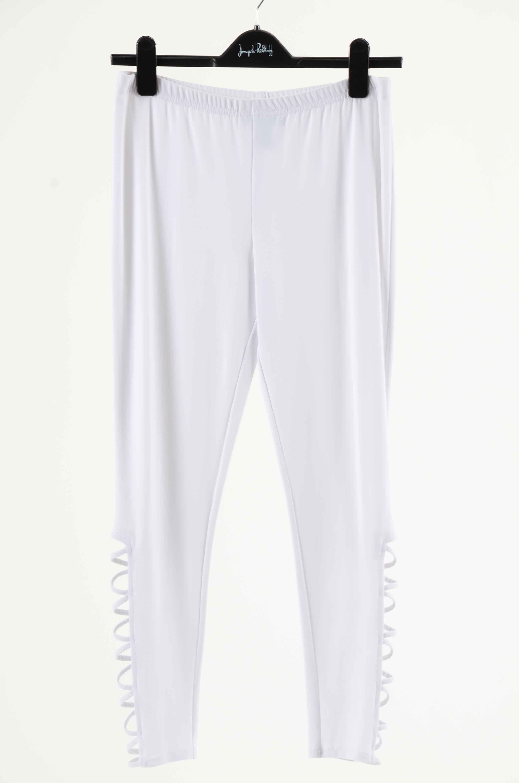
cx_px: 256
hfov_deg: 8.3
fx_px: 3595
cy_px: 396
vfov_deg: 12.4
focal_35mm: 166
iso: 200
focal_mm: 105
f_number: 10
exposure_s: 1/160
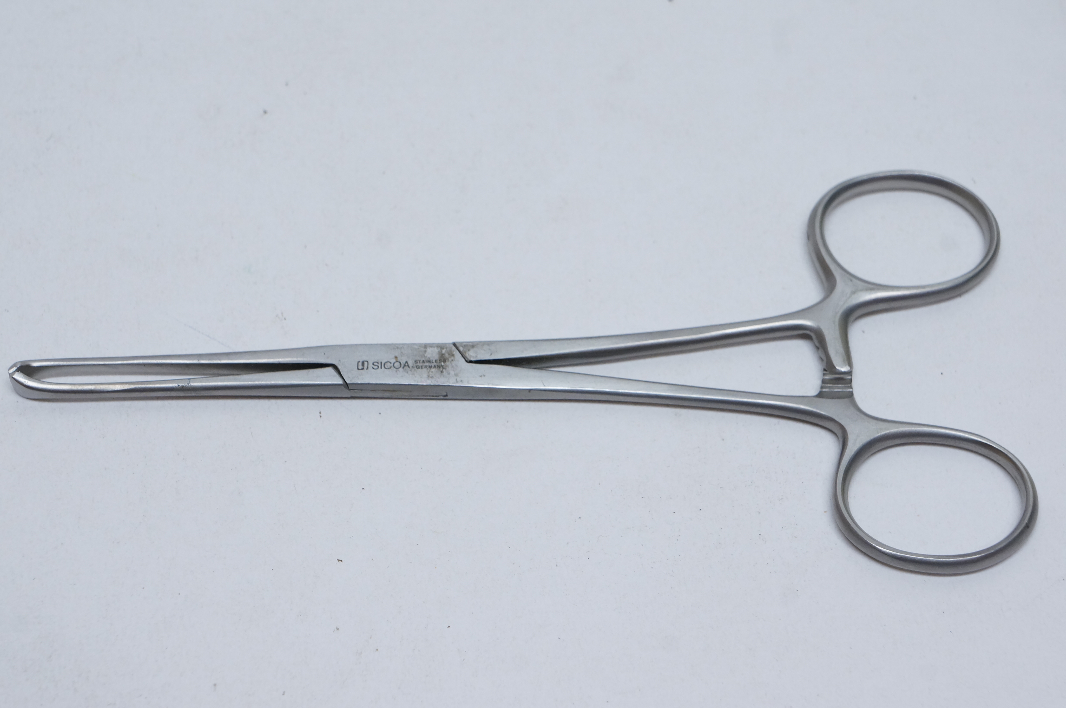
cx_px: 533
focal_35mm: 82
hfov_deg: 24.6
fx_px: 2440
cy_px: 354
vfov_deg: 16.5
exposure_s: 1/50
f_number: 9
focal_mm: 55
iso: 800
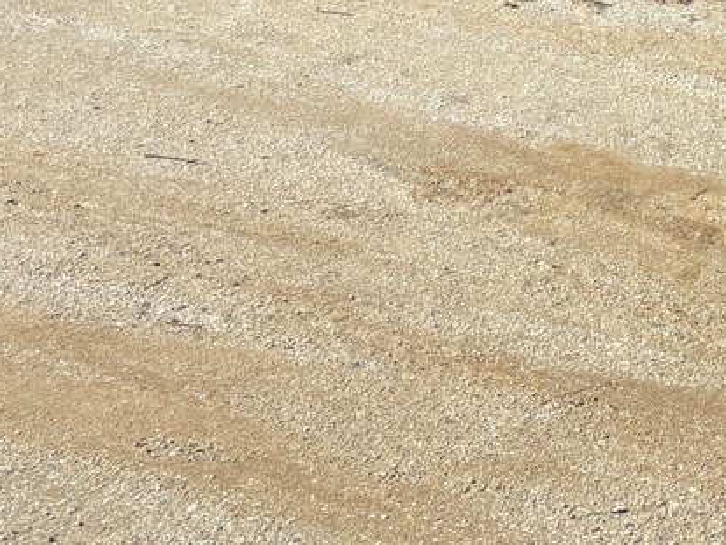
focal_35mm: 95
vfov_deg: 14.2
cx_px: 869
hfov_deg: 19.4
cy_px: -353
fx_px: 1994
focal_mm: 5.96
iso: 50
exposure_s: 1/2865
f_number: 1.6
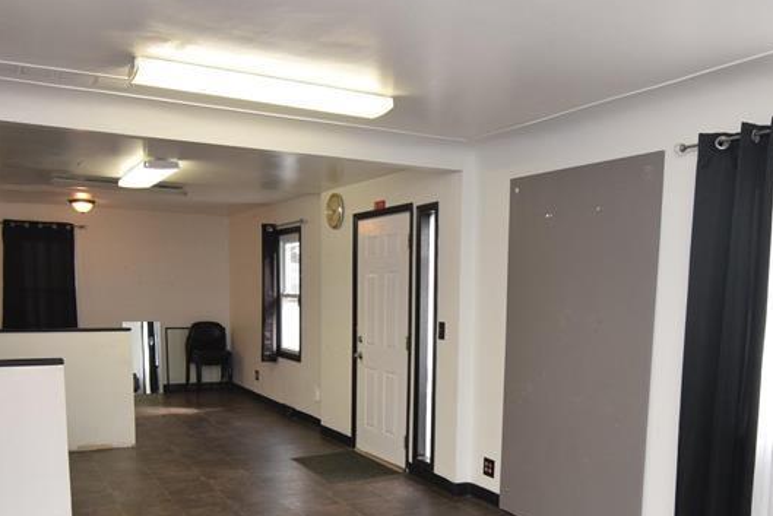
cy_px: 389
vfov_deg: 40.0
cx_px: 440
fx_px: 687
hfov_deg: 58.5
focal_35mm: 32
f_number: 5.6
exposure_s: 1/125
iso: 720
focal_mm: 11
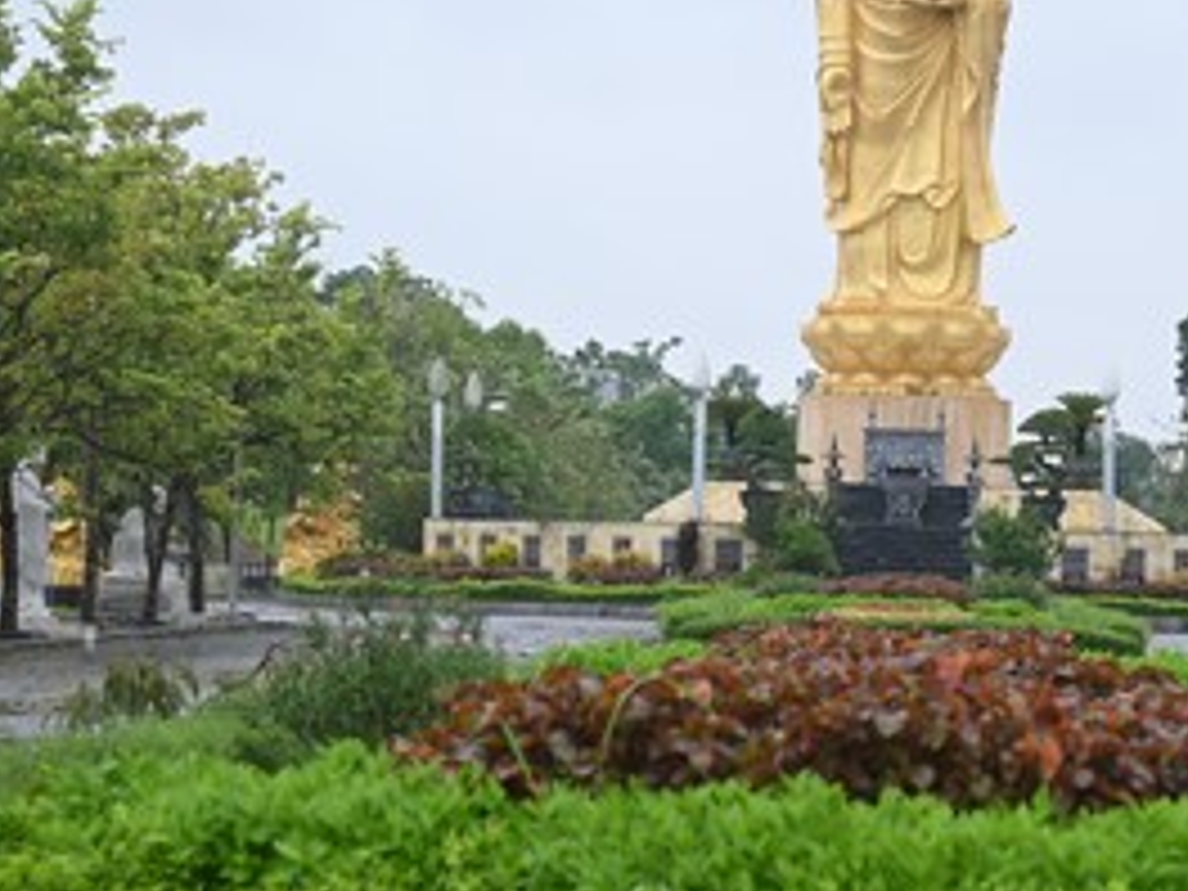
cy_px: 522
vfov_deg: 10.8
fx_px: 4702
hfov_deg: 14.4
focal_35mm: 137
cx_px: 842
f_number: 4
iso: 100
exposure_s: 1/400
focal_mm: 58
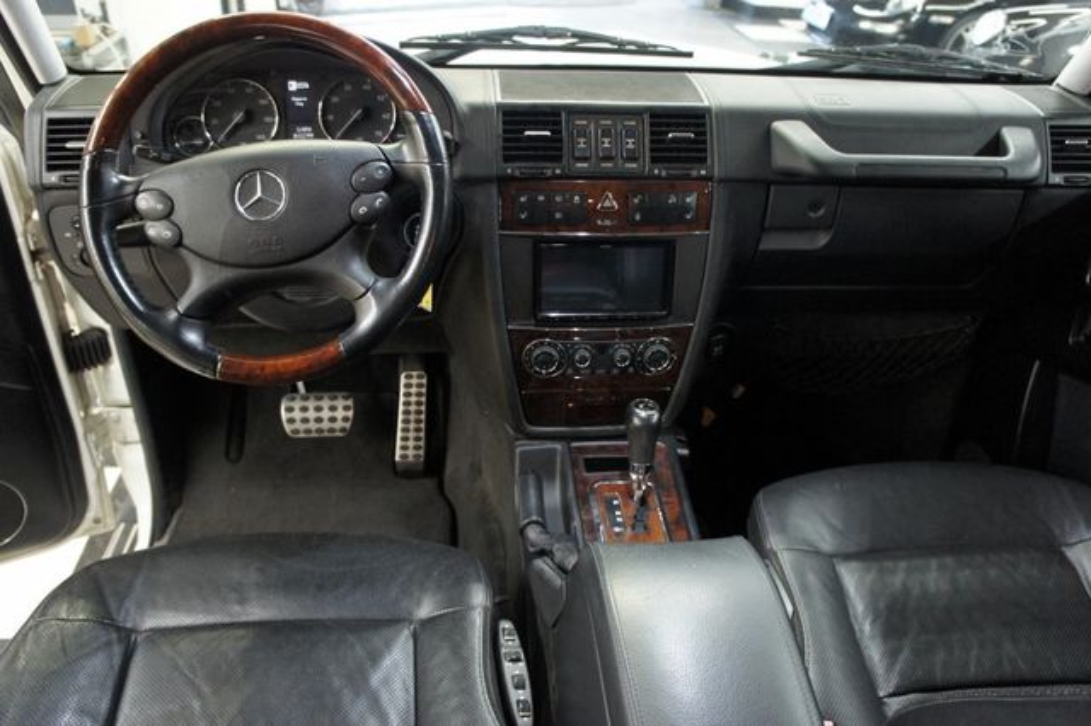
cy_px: 363
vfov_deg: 47.9
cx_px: 546
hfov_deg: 67.4
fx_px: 818
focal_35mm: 27
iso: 1600
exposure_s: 1/25
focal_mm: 18
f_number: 3.5
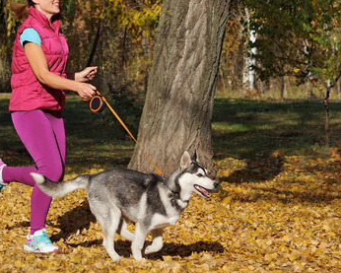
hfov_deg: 13.0
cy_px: 62
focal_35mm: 148
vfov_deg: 10.4
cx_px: 222
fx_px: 1494
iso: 250
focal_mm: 70
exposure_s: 1/1250
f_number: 6.3
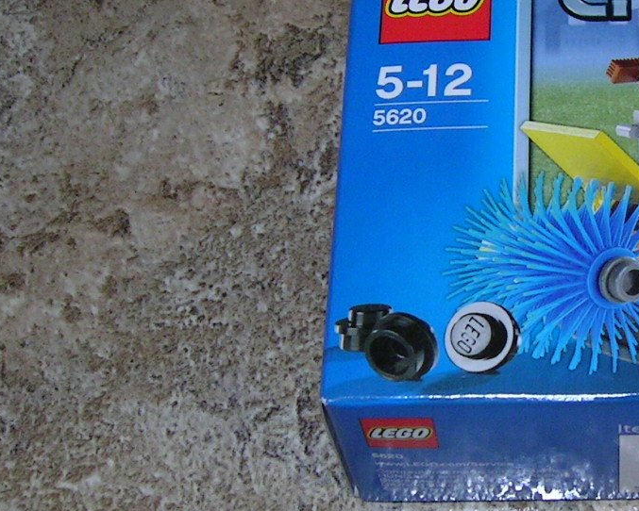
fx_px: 1570
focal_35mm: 83
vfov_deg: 18.5
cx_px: 614
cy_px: 264
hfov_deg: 22.3
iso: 100
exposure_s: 1/30
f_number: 4.8
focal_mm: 5.6
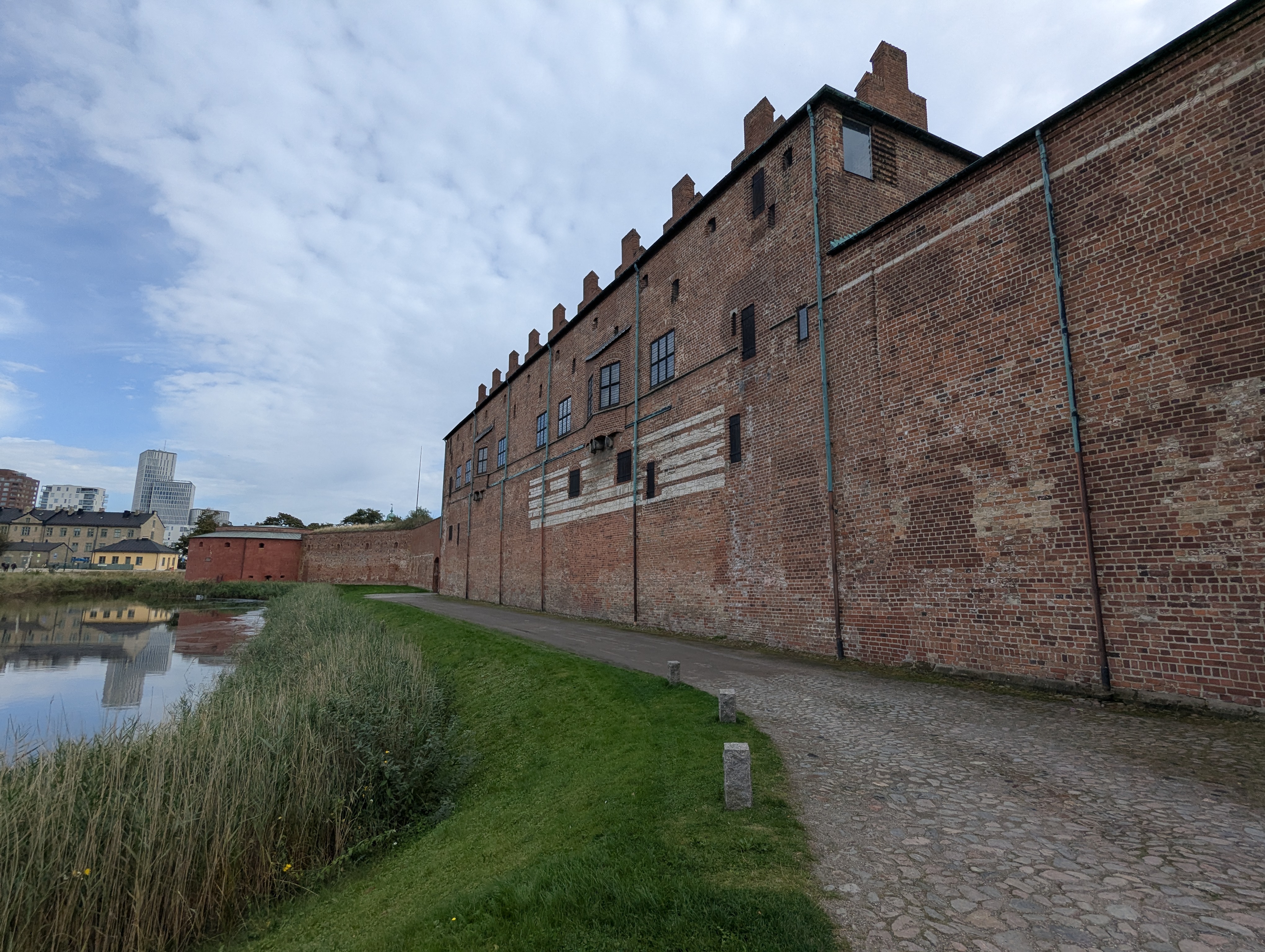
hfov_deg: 94.4
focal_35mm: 16
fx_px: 586
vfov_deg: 78.2
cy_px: 476
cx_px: 632
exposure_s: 1/1368
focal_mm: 2.35
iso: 45
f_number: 2.2
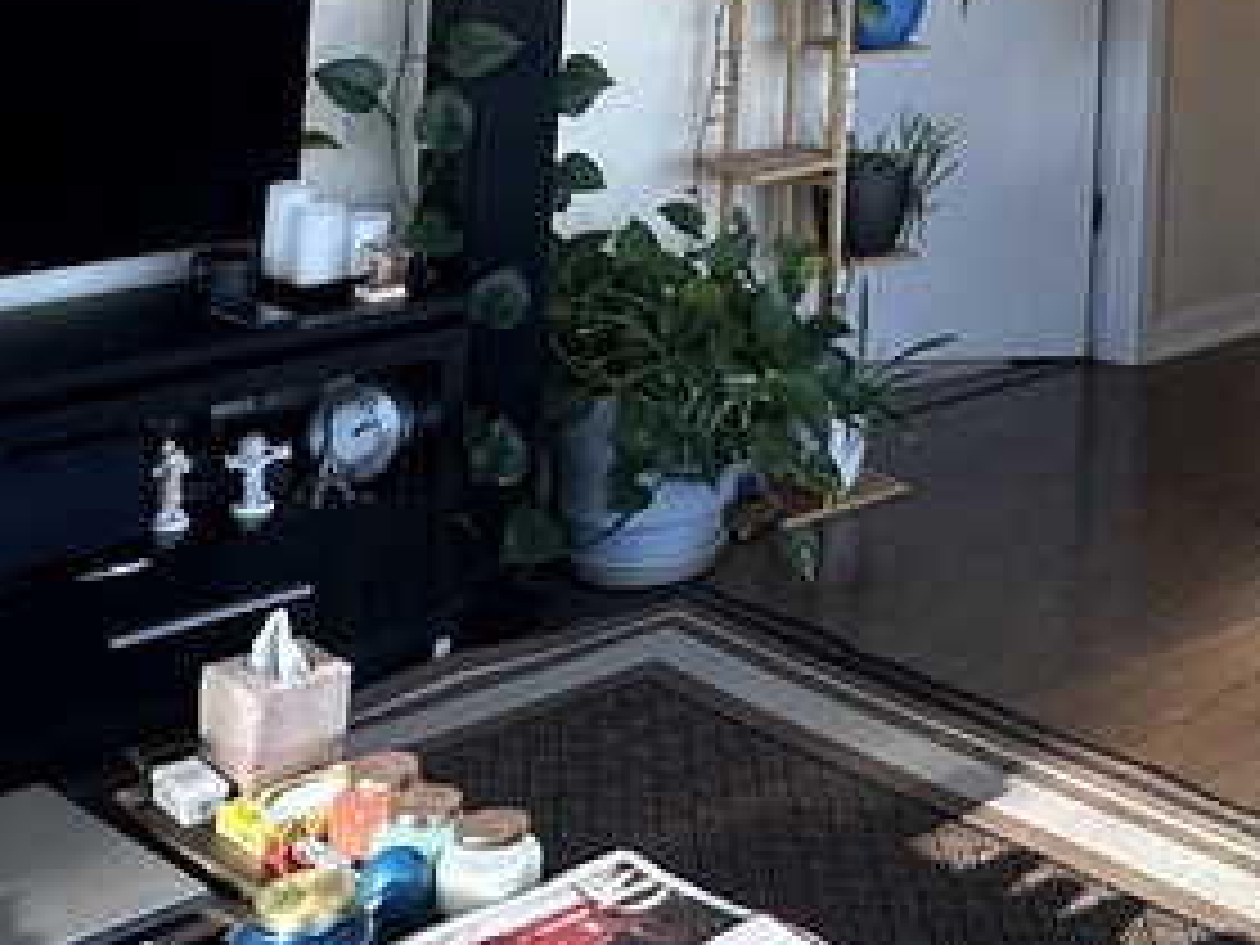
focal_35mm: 72
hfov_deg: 24.9
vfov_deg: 17.8
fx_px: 2621
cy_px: -554
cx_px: 1436
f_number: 2.2
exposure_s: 1/120
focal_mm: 2.22
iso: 125
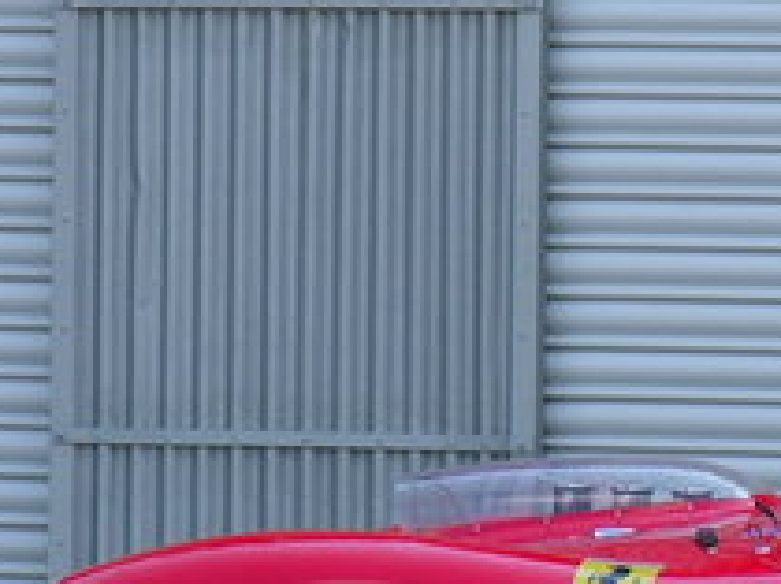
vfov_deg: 3.3
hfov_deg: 4.4
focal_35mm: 449
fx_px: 10119
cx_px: 1045
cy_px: 376
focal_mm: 26.6
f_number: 5.1
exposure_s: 1/158
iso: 80
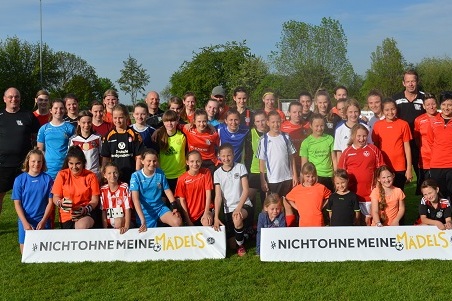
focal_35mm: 40
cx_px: 226
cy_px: 150
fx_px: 508
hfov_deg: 47.9
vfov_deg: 33.0
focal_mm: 27
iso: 400
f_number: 8
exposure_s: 1/2000
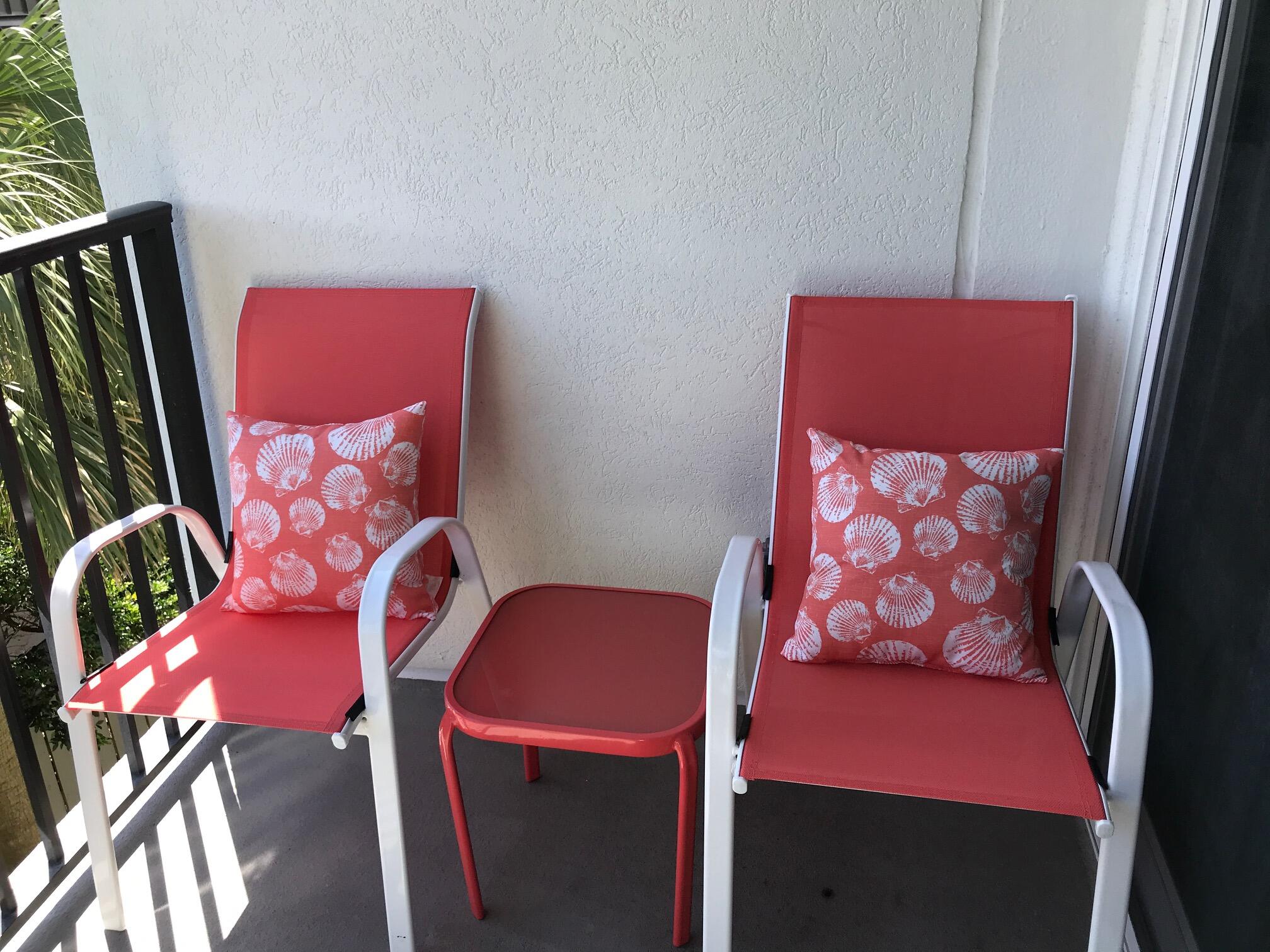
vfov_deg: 49.7
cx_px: 635
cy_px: 476
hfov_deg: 63.4
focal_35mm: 28
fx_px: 1027
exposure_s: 1/547
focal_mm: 3.99
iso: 20
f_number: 1.8
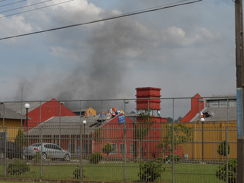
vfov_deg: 14.0
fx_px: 747
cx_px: 121
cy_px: 93
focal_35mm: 106
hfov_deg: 18.5
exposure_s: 1/1000
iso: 80
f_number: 4.6
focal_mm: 17
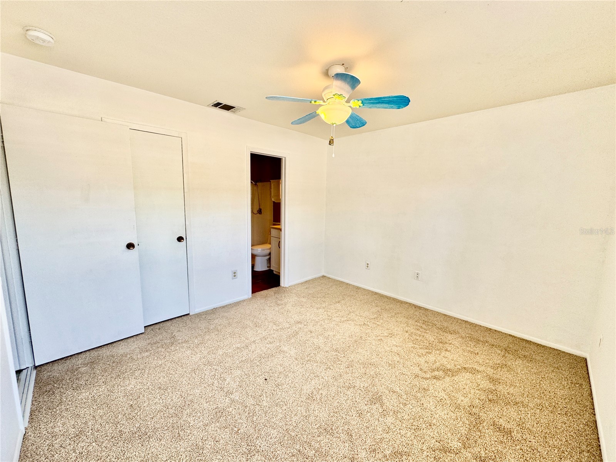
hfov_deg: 102.1
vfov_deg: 85.7
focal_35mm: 14
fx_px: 249
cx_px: 308
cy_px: 231
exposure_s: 1/99
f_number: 2.2
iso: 80
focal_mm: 2.22
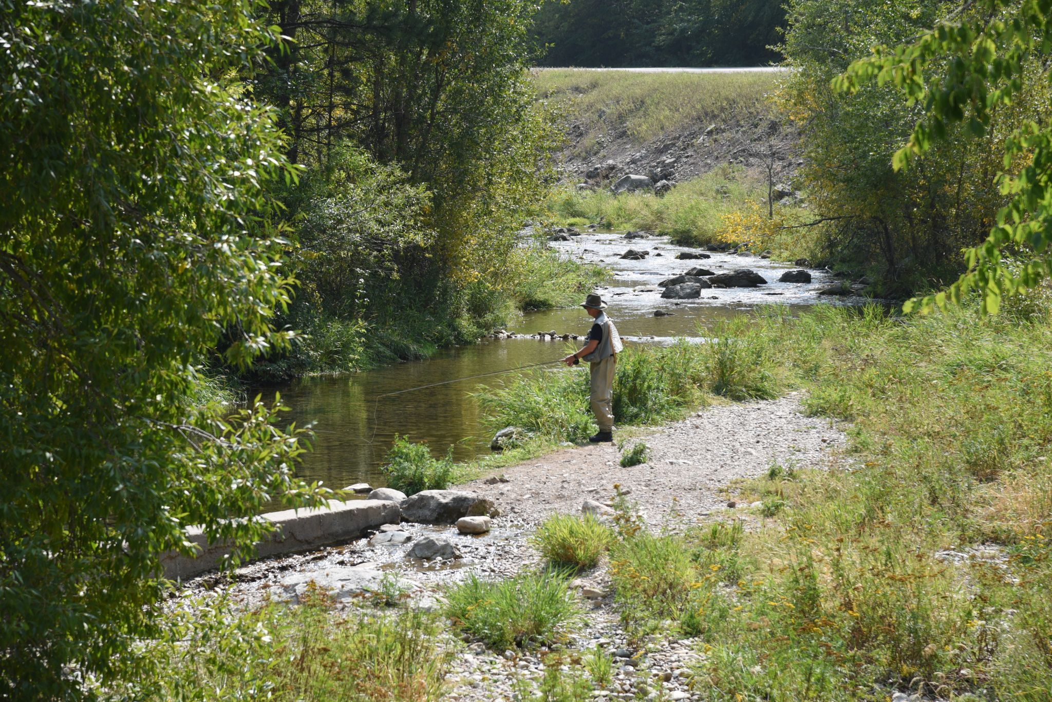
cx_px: 526
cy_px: 351
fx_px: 3508
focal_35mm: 120
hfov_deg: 17.1
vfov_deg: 11.4
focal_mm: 120
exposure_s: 1/1000
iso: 500
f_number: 6.3
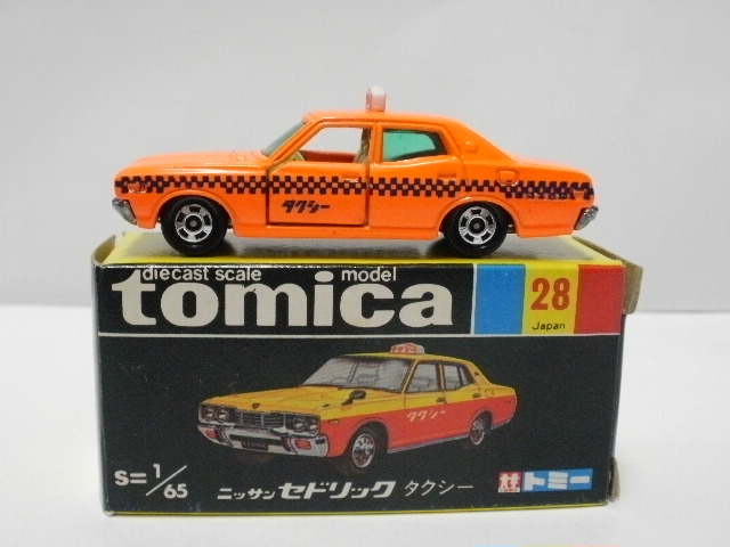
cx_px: 365
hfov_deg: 42.9
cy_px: 274
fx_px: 928
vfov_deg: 32.9
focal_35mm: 44
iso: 400
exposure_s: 1/20
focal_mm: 7.7
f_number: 4
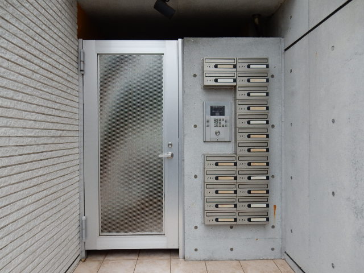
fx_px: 263
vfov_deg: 54.9
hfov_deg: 69.4
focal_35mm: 25
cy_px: 136
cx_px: 182
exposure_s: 1/60
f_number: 3.7
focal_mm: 4.5
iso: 125
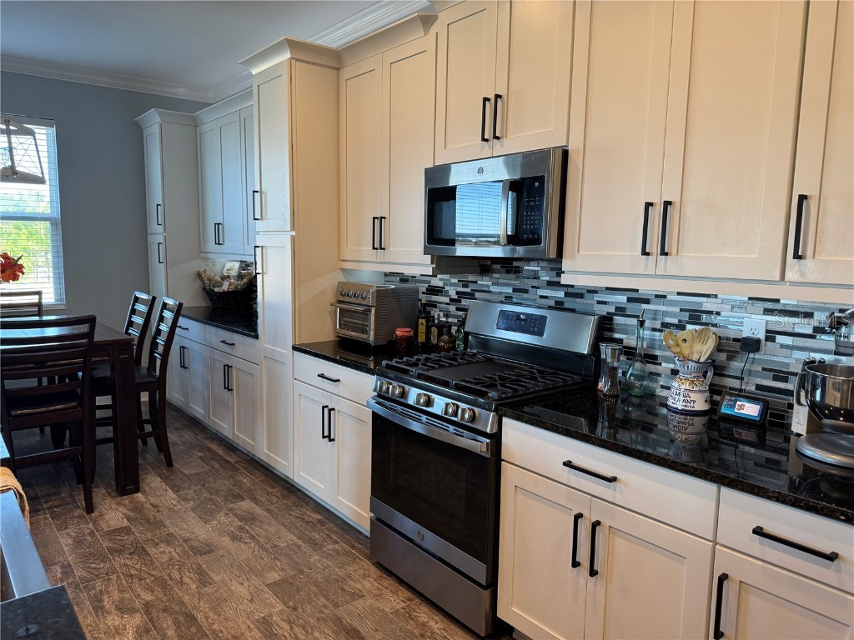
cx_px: 427
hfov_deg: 71.6
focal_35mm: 24
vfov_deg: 56.8
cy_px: 320
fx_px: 592
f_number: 1.78
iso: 160
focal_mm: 6.76
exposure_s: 1/120
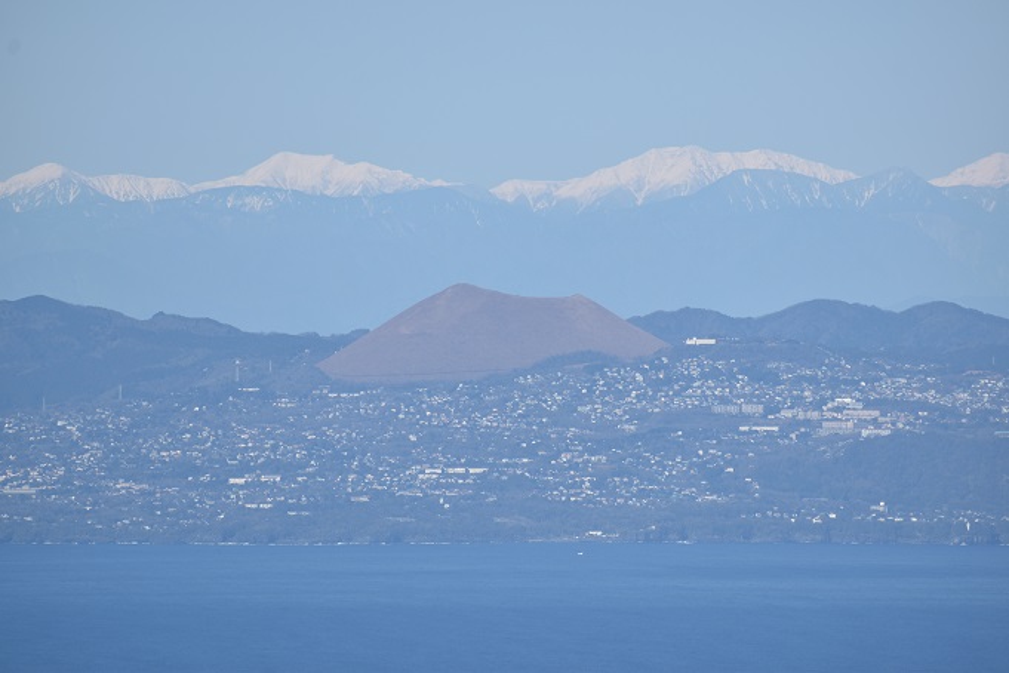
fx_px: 12612
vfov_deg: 3.1
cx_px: 504
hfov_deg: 4.6
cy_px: 336
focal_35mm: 450
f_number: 8
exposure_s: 1/500
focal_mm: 300
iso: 100
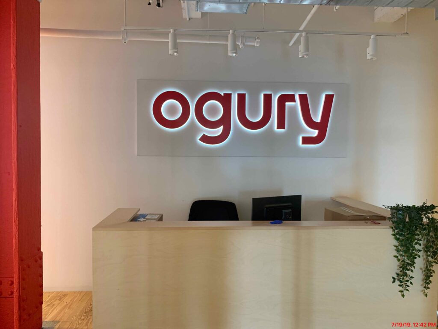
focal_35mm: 26
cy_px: 164
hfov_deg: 67.3
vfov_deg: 53.1
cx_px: 219
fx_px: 329
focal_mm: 4.25
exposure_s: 1/60
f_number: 1.8
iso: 160
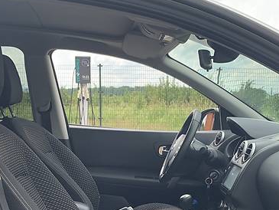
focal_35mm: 57
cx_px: 141
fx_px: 460
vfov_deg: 24.5
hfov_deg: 33.8
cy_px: 211
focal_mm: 4.2
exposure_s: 1/385
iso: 25
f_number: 1.8
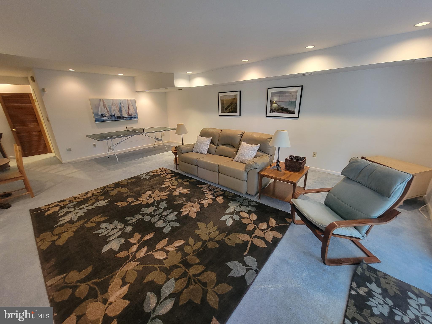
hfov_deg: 106.2
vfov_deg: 89.9
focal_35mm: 13
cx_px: 216
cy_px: 162
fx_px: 162
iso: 320
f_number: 2.2
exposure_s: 1/30
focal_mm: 2.2
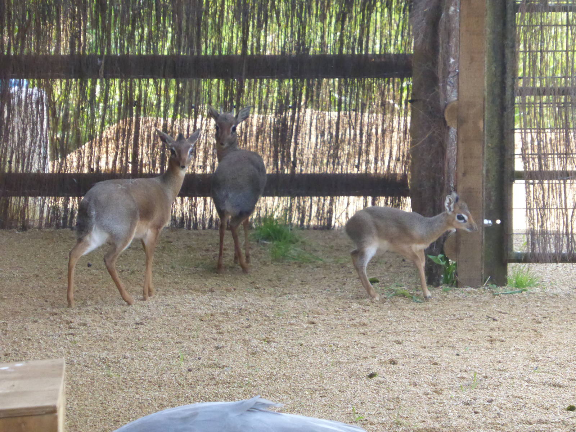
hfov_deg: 6.2
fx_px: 5291
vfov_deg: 4.7
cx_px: 288
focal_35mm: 318
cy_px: 216
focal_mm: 51.5
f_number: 5.9
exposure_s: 1/400
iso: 1000
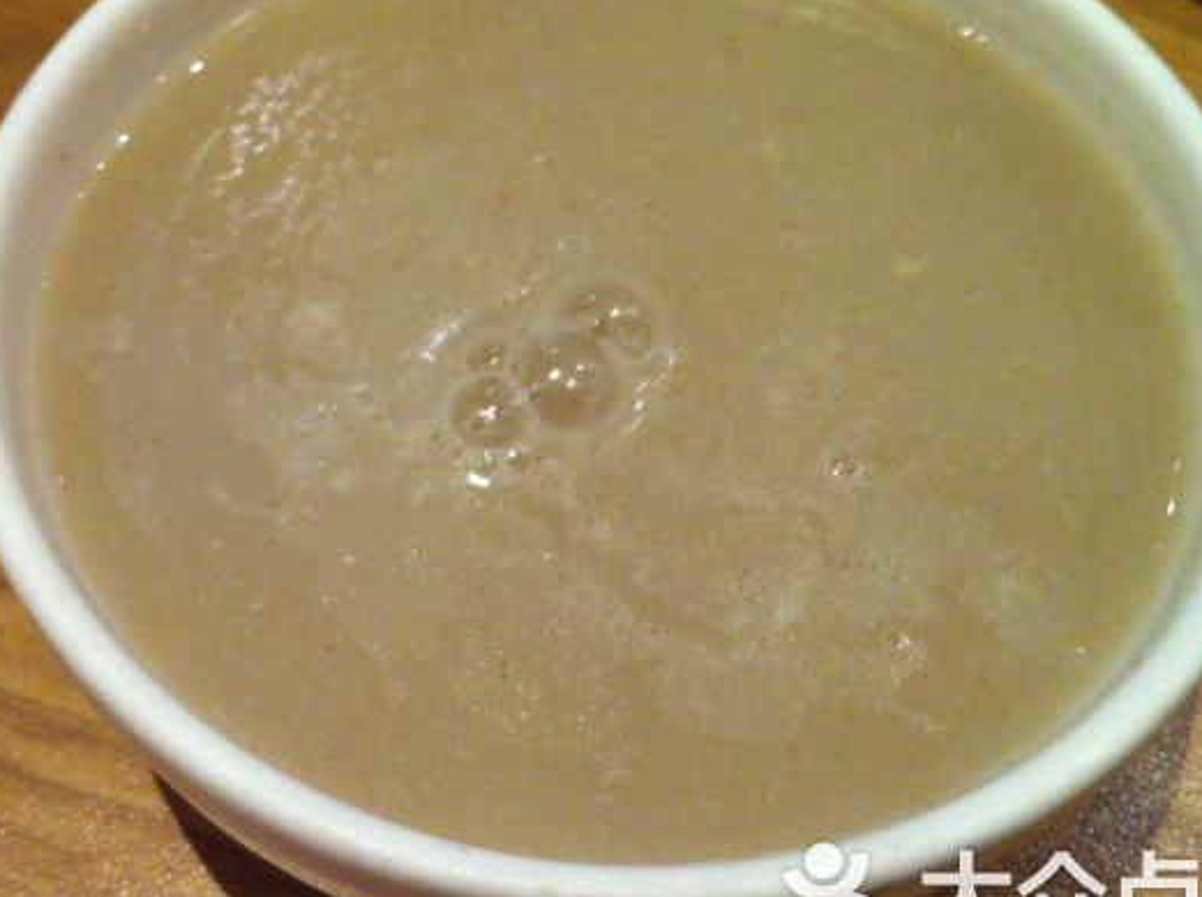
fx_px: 1629
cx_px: 554
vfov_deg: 30.8
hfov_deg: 40.5
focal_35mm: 47
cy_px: 414
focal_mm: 3.85
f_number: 2.8
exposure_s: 1/15
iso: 125
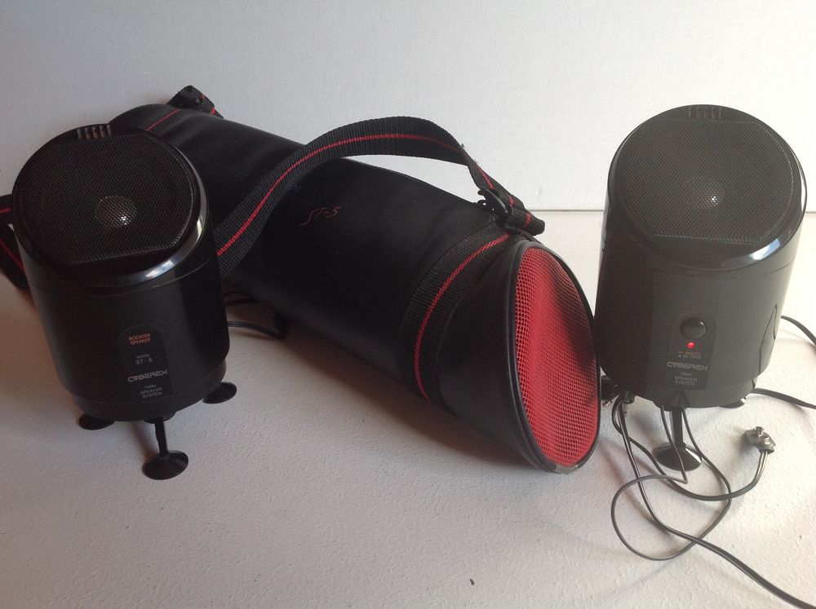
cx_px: 408
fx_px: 824
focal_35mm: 35
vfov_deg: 40.6
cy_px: 304
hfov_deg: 52.7
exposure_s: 1/120
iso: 100
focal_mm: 4.28
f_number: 2.4
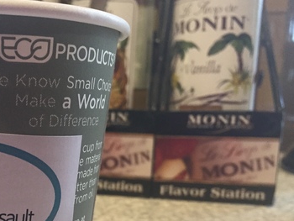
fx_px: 450
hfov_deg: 34.5
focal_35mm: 53
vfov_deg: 26.8
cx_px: 41
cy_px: 188
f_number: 2.2
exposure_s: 1/30
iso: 160
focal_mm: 4.15
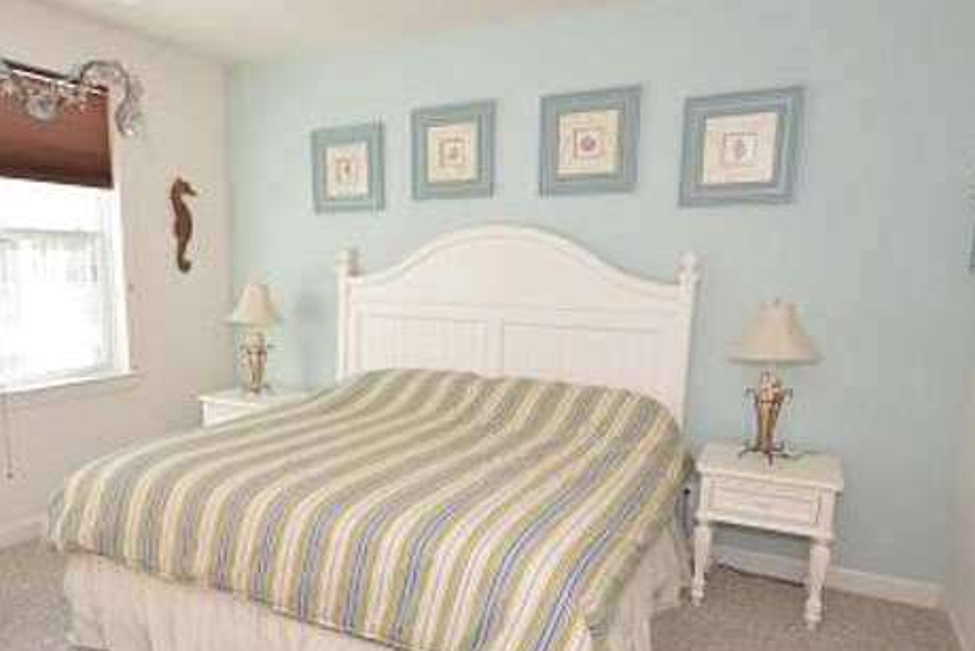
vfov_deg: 50.8
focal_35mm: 25
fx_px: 677
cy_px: 403
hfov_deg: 70.9
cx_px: 402
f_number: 5
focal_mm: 10
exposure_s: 1/60
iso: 250
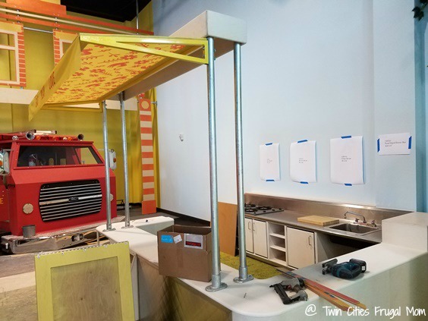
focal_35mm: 26
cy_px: 160
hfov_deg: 67.3
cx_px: 214
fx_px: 321
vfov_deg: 53.1
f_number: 1.7
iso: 160
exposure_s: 1/60
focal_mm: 4.2
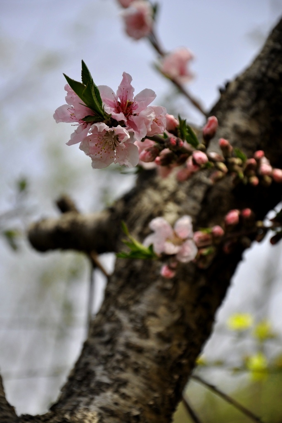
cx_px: 141
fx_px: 1850
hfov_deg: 8.7
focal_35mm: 158
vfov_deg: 13.0
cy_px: 212
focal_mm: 105
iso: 200
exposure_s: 1/1000
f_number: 5.6
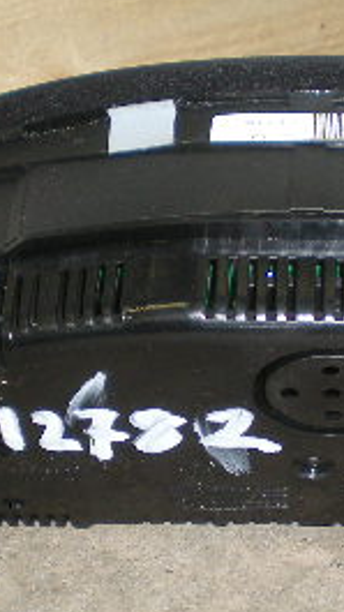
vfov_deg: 21.3
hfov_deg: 12.0
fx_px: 1622
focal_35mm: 100
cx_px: 284
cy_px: 388
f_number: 3.1
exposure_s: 1/60
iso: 121
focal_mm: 6.3
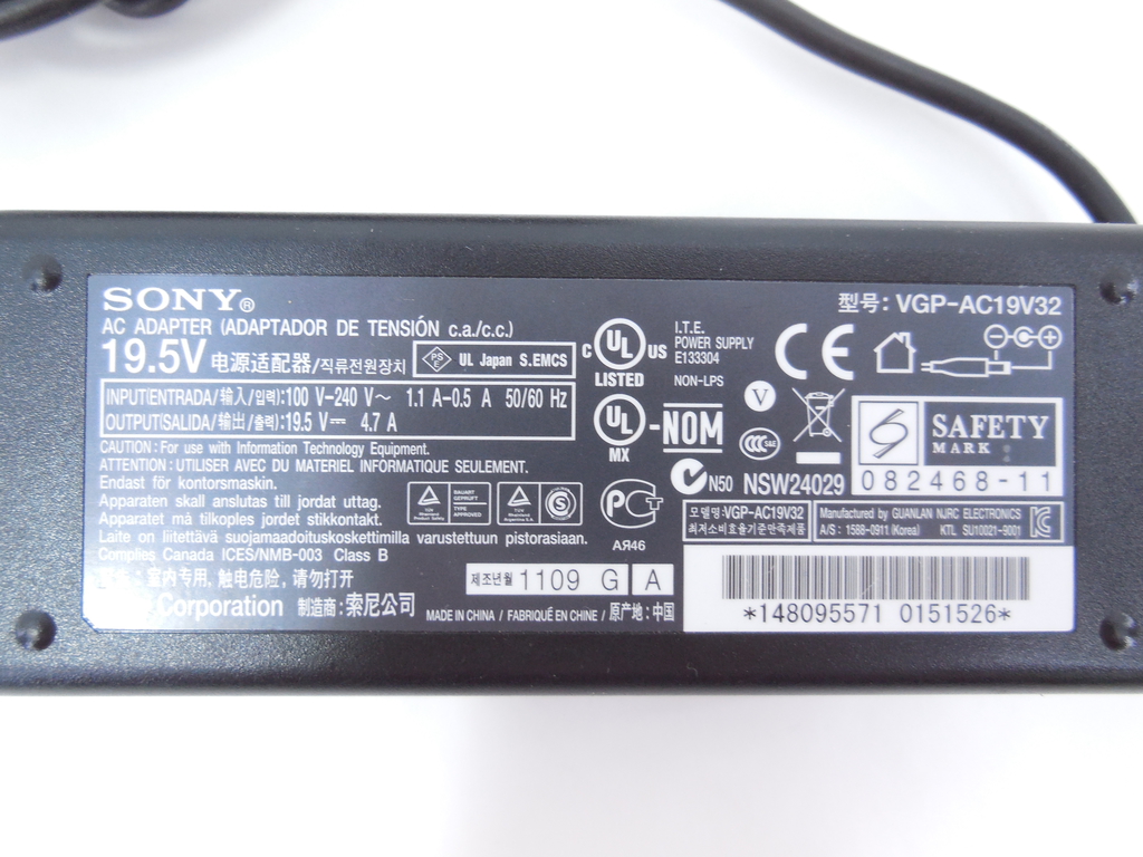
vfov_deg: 54.9
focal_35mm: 25
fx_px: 825
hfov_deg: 69.4
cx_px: 572
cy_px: 428
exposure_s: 1/30
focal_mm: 4.5
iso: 200
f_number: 3.1
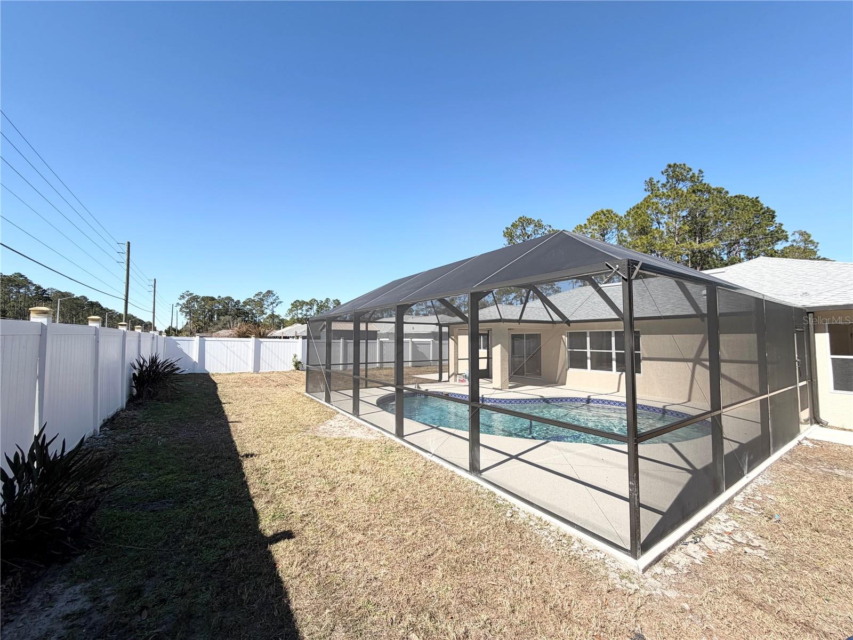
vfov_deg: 85.7
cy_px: 320
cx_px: 426
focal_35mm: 14
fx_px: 345
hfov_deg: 102.1
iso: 25
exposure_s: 1/770
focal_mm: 2.22
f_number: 2.2
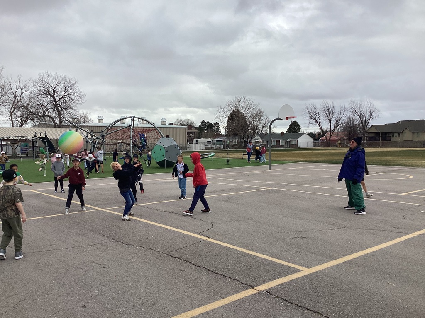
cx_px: 212
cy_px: 159
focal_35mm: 31
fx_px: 381
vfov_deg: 45.4
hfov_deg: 58.4
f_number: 2.4
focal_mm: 3.3
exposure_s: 1/876
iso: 25
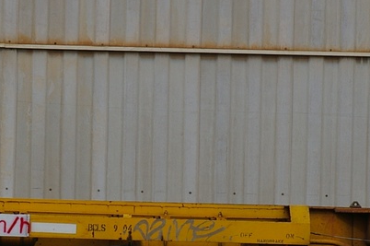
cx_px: 38
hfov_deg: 3.2
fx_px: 6524
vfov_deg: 2.2
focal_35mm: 636
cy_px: 210
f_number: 8
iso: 200
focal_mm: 133
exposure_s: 1/350
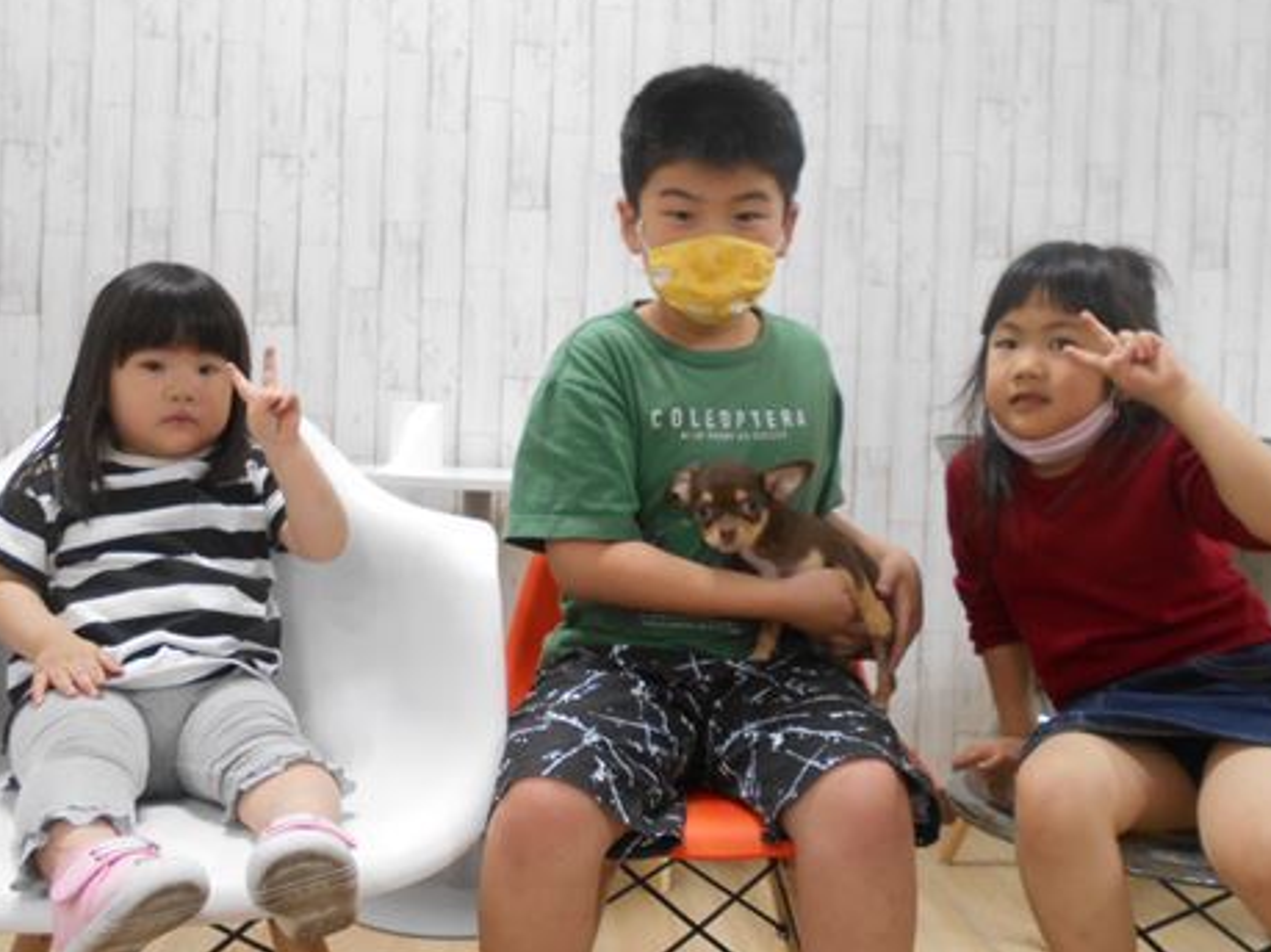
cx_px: 676
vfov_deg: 41.8
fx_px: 1248
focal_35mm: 34
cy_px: 470
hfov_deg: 53.9
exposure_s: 1/30
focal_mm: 4.6
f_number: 3.2
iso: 220
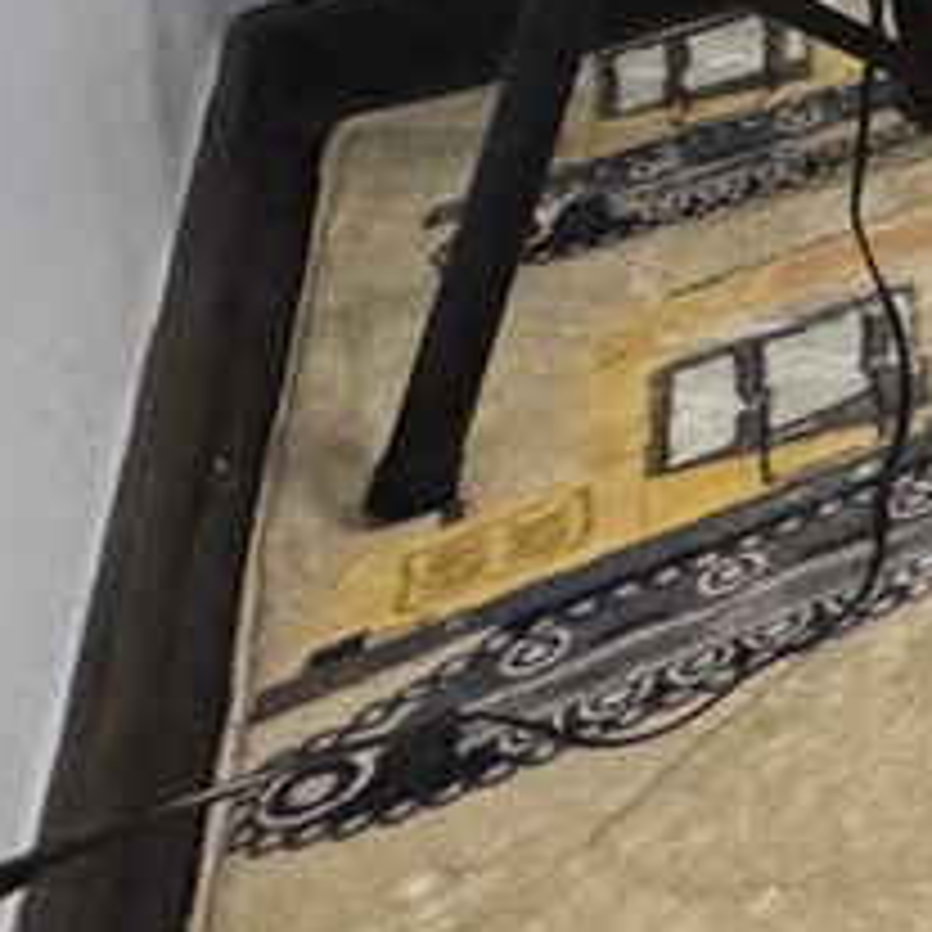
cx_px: 3003
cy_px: -941
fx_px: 2620
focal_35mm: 86
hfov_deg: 10.6
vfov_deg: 15.8
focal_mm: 2.22
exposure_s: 1/60
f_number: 2.2
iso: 320
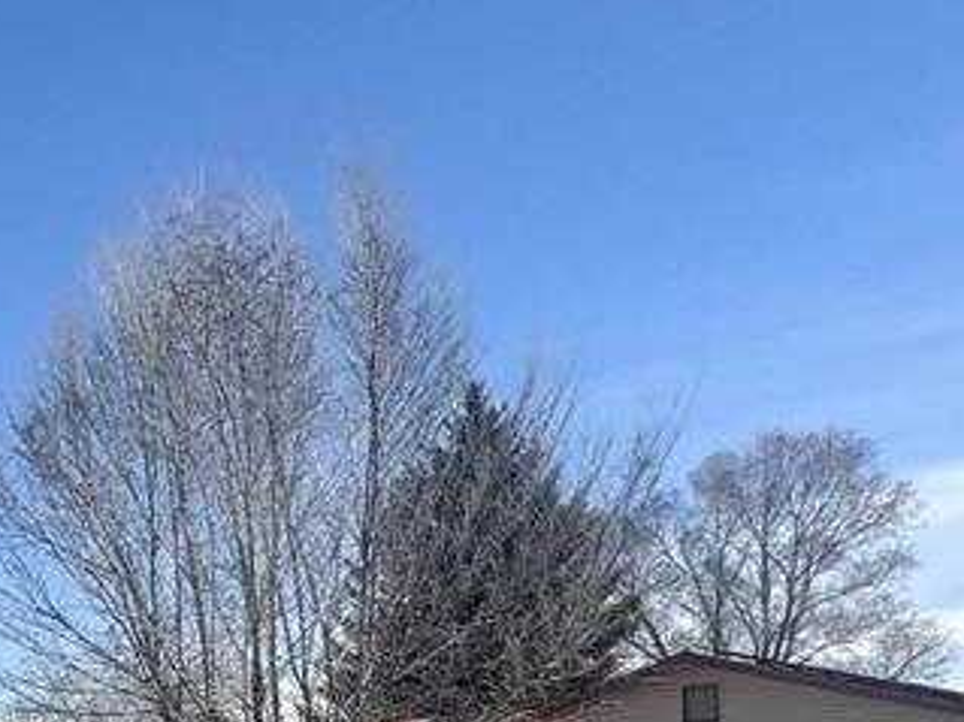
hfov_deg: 29.0
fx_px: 1253
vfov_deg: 29.1
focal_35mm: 45
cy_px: 793
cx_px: -435
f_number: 2.2
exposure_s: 1/2273
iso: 50
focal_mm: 2.22
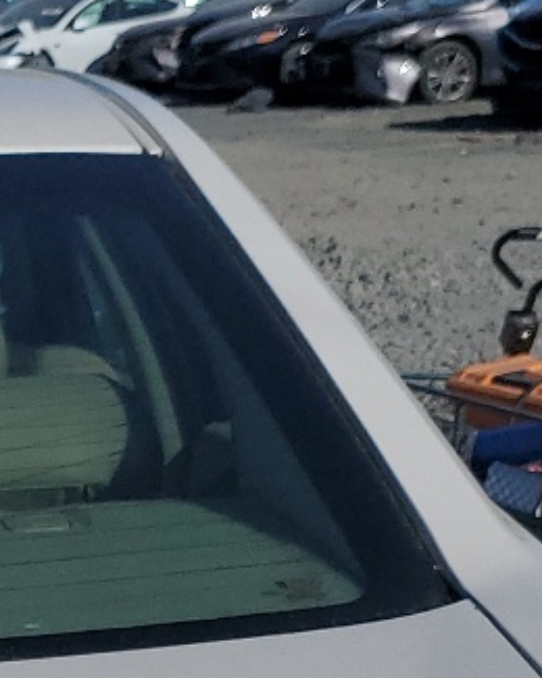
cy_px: 1058
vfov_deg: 14.3
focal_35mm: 125
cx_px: -454
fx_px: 2506
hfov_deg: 11.4
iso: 50
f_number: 1.5
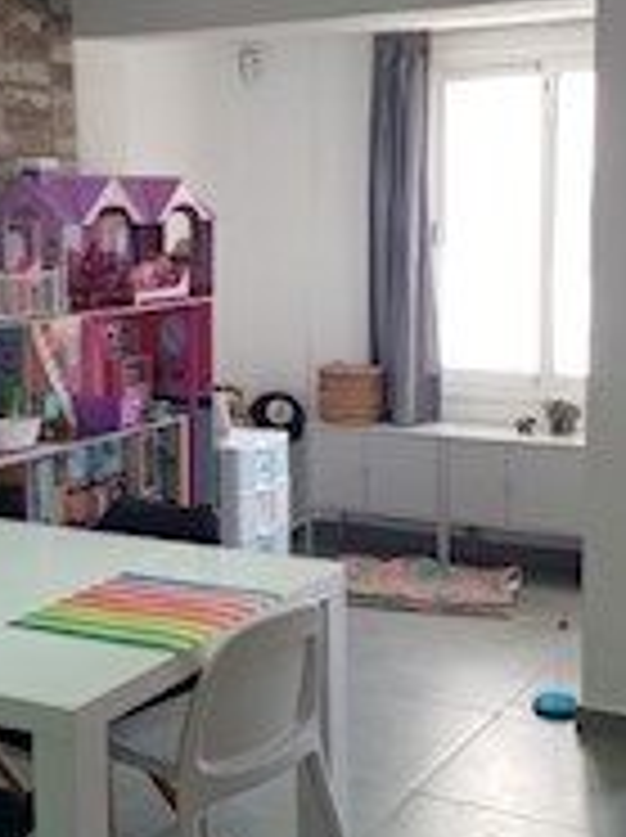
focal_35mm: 56
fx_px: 1353
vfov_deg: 34.4
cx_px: 243
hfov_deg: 26.0
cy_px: 396
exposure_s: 1/100
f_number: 1.7
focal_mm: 4.2
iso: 64
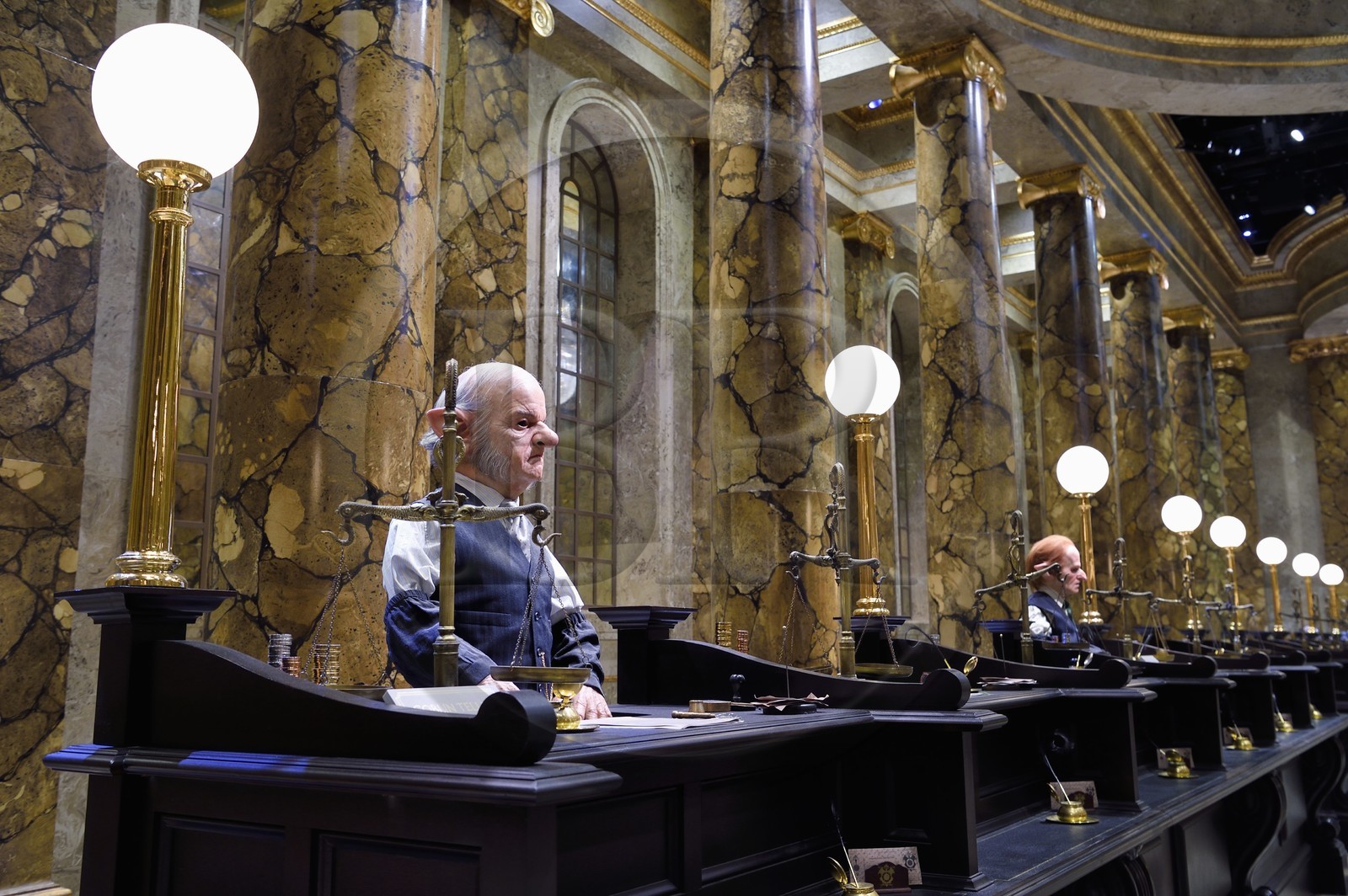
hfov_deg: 58.8
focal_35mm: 32
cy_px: 448
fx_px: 1197
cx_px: 674
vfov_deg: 41.0
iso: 800
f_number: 6.3
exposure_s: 1/10
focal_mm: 32
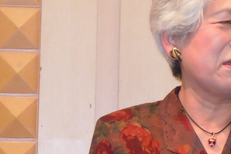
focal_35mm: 319
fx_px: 2047
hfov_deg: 6.4
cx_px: 197
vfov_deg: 4.3
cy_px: 62
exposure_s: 1/60
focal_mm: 24
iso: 1000
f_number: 4.6
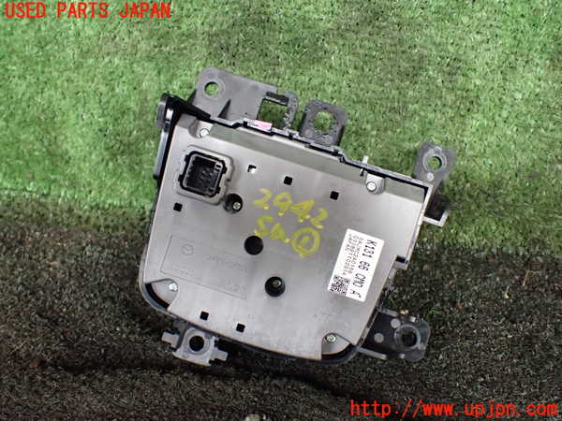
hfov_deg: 60.0
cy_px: 210
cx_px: 281
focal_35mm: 30
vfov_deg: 46.8
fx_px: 487
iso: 500
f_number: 2.3
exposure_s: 1/125
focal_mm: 5.4
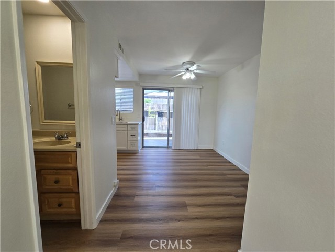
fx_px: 126
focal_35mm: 13
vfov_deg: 89.9
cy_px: 126
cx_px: 168
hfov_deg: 106.2
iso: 80
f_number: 2.2
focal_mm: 2.2
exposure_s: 1/120
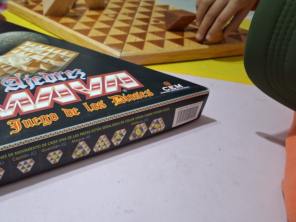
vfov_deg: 44.1
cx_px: 91
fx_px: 274
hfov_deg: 55.2
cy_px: 107
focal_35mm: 32
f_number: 1.8
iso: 320
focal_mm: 5.54
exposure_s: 1/30
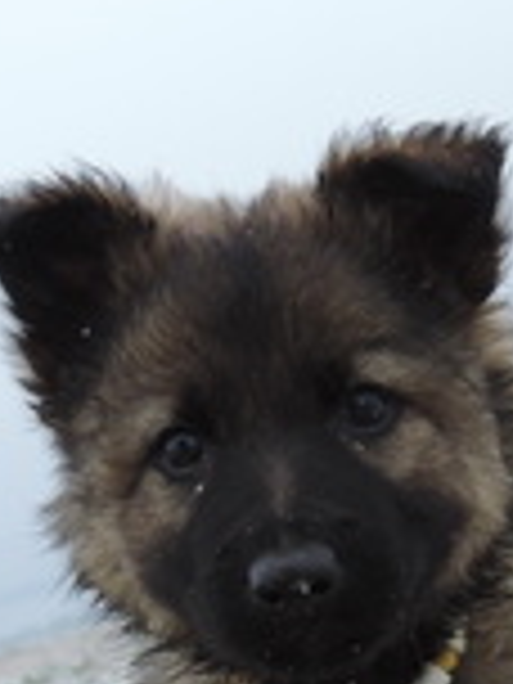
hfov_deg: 11.8
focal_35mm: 124
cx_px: 531
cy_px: 630
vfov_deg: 15.7
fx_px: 2450
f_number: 3.5
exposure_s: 1/200
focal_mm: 8.3
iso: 400
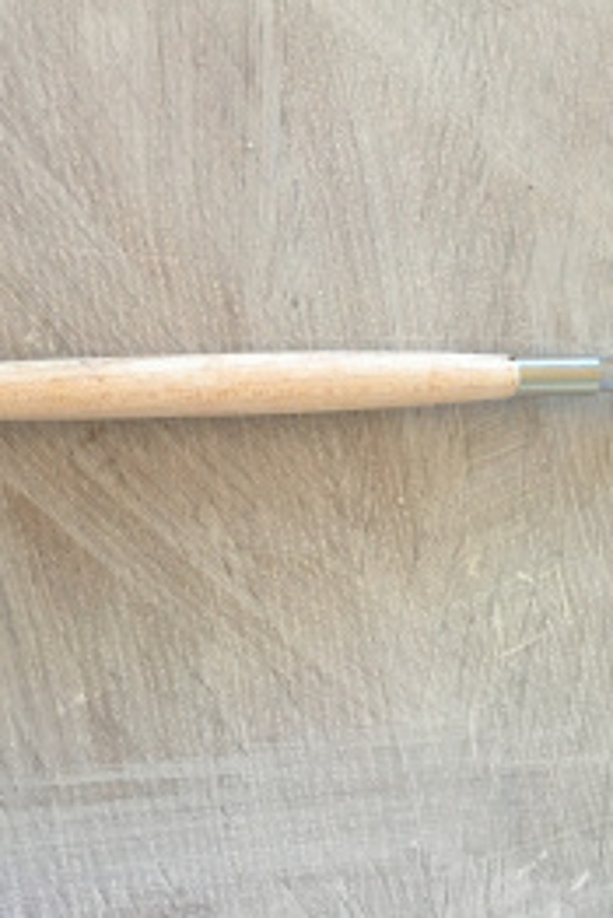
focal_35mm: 46
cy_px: 396
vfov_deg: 42.6
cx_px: 109
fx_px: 1173
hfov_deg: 28.6
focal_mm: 4.15
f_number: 2.2
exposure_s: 1/33
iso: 160
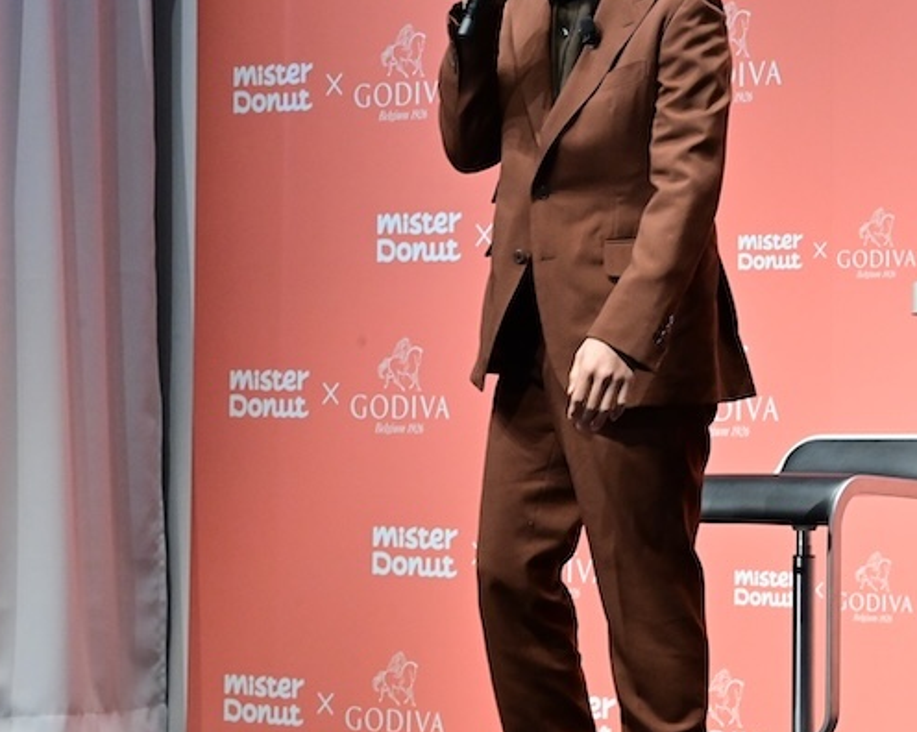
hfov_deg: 12.0
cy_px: 348
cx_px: 630
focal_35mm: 161
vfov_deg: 9.6
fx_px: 4366
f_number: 11
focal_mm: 85
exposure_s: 1/200
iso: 6400
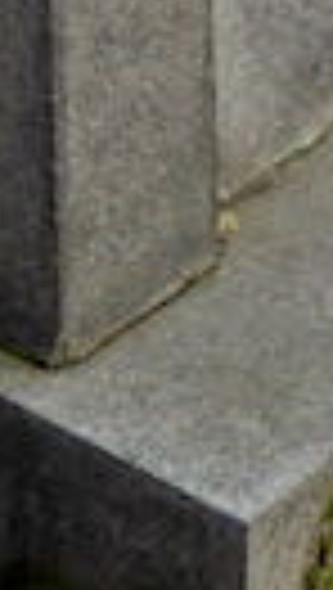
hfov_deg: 6.8
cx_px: 76
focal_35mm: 179
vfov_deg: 10.2
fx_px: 2801
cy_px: -887
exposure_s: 1/250
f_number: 3.4
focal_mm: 4.7
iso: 100
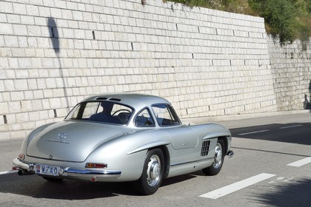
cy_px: 104
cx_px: 156
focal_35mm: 70
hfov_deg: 28.8
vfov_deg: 19.5
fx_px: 605
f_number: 20
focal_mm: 70
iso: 200
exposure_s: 1/125
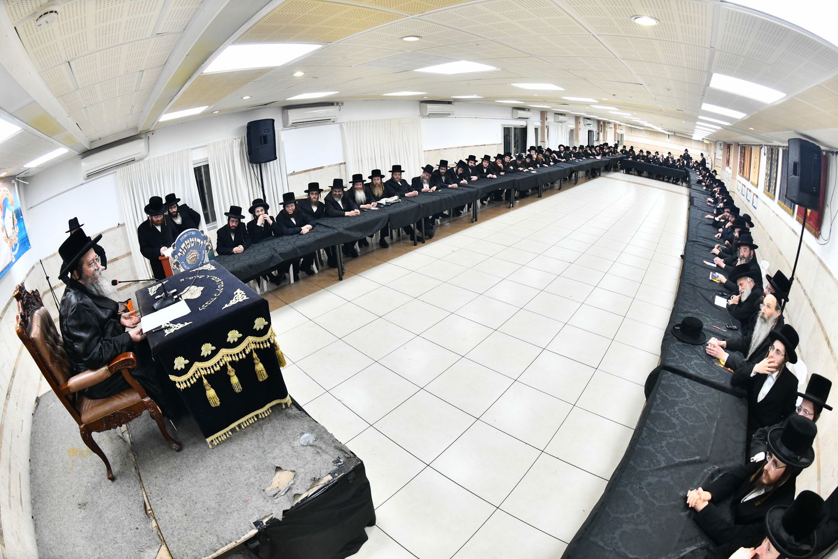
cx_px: 419
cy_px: 280
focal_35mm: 16
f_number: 5.6
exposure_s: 1/100
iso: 1600
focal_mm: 16
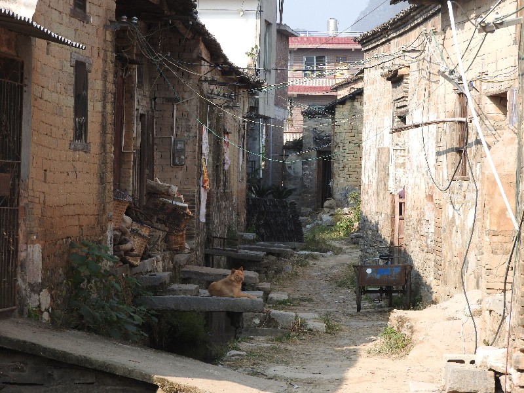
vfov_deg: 11.0
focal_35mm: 135
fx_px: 2044
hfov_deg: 14.6
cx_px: 262
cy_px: 196
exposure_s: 1/250
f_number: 5
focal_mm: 24.2
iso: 100
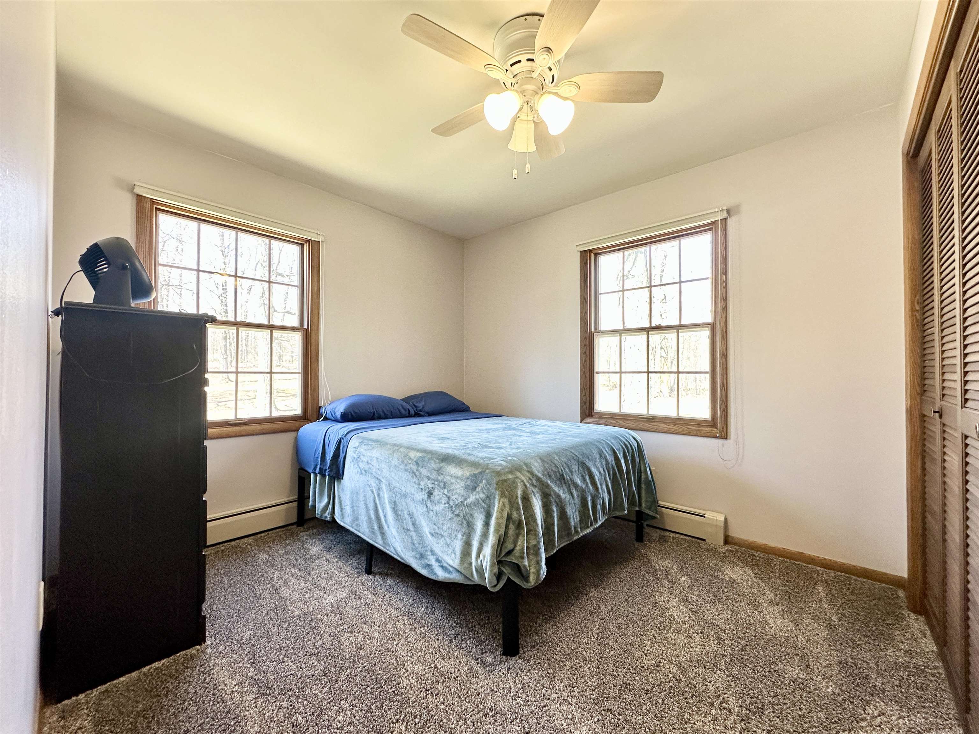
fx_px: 396
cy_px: 367
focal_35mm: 14
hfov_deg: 102.1
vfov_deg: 85.7
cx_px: 490
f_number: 2.2
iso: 160
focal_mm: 2.22
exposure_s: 1/120
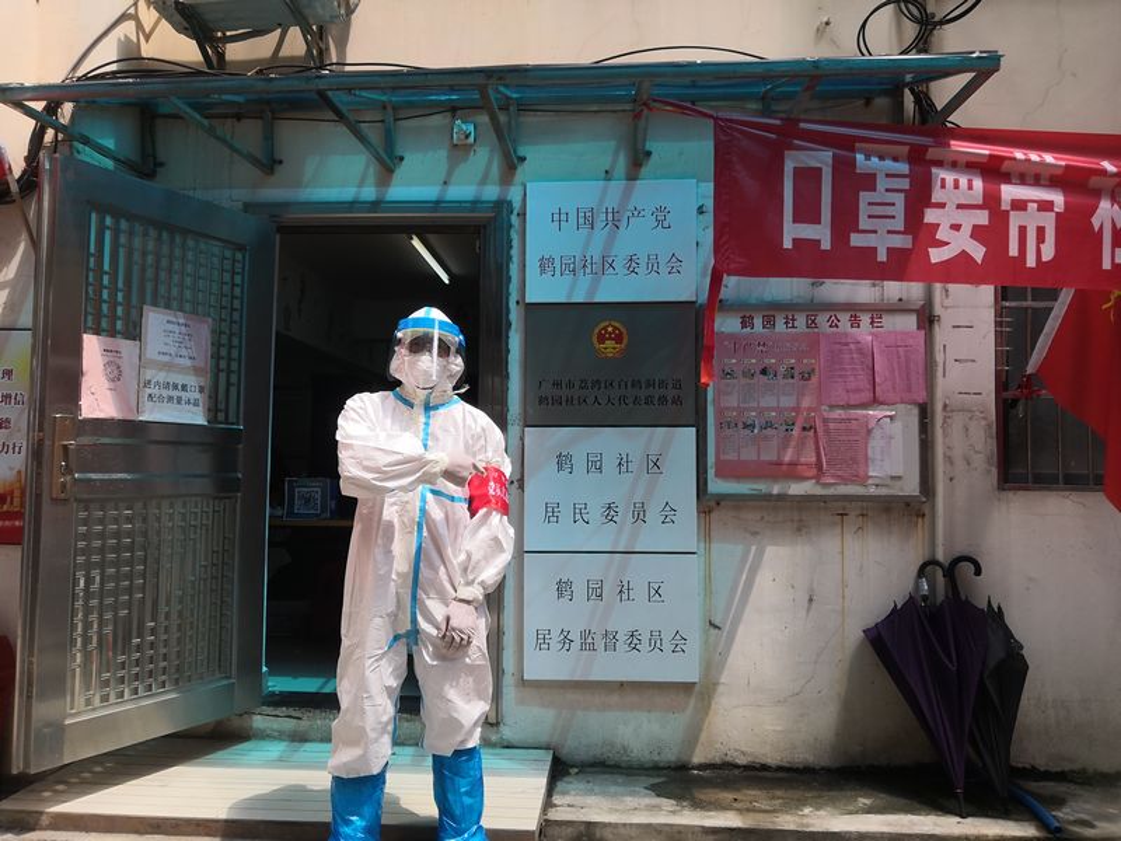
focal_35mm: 27
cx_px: 560
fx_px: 874
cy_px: 420
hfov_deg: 65.3
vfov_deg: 51.4
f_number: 1.8
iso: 50
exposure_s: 1/394
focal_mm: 3.95
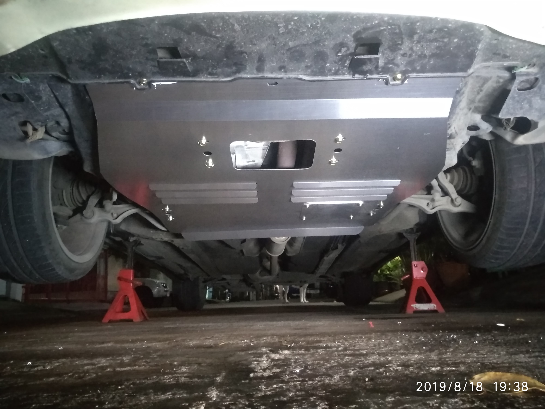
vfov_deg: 61.1
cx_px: 272
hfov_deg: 76.4
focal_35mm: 22
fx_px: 346
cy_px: 204
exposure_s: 1/17
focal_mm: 3.81
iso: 6400
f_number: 2.2
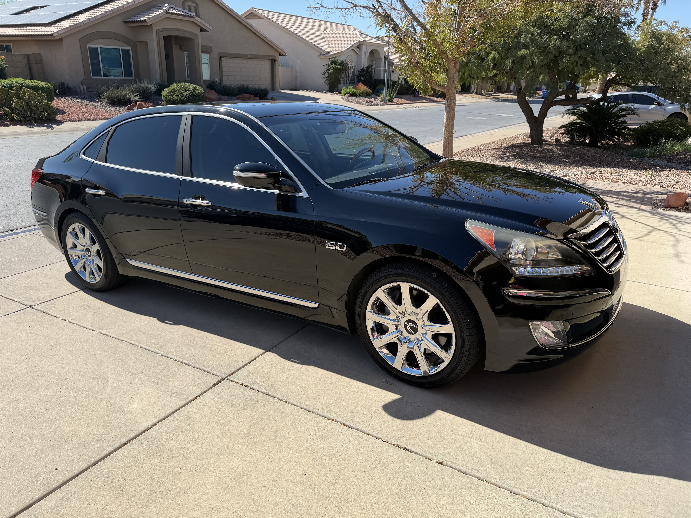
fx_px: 479
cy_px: 259
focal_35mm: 24
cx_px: 346
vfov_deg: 56.8
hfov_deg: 71.6
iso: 80
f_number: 1.78
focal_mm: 6.76
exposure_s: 1/3425
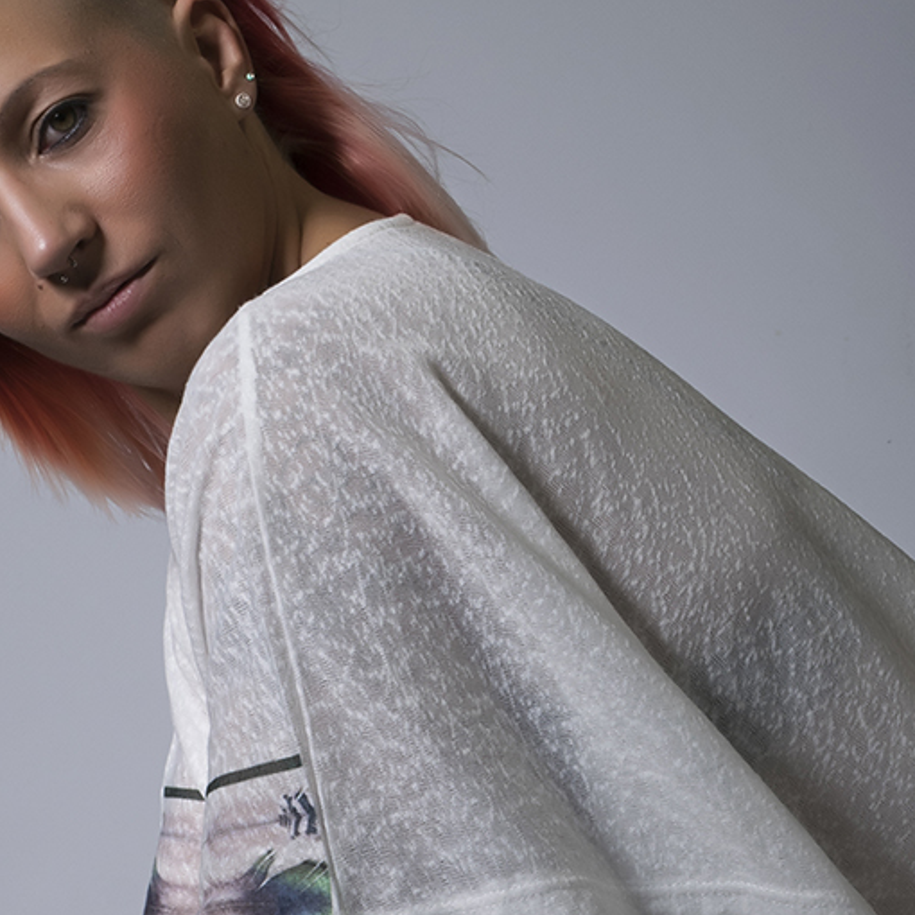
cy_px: 1213
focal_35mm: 168
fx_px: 5024
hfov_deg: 10.4
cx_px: 349
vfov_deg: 10.2
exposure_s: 1/160
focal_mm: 42
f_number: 11
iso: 100
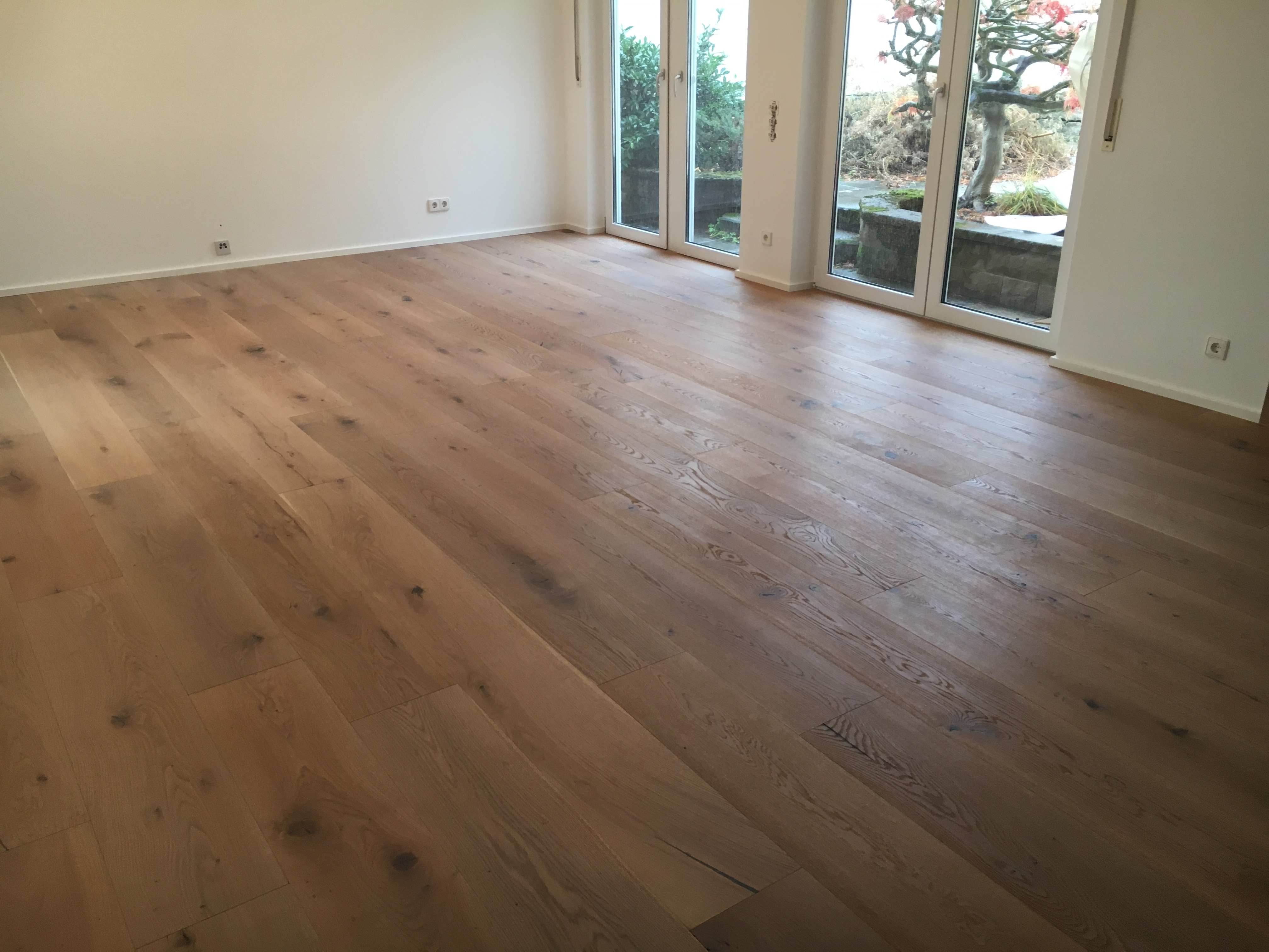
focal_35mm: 29
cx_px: 634
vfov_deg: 48.2
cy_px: 476
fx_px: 1063
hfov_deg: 61.7
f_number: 2.2
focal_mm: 4.15
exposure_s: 1/33
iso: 80
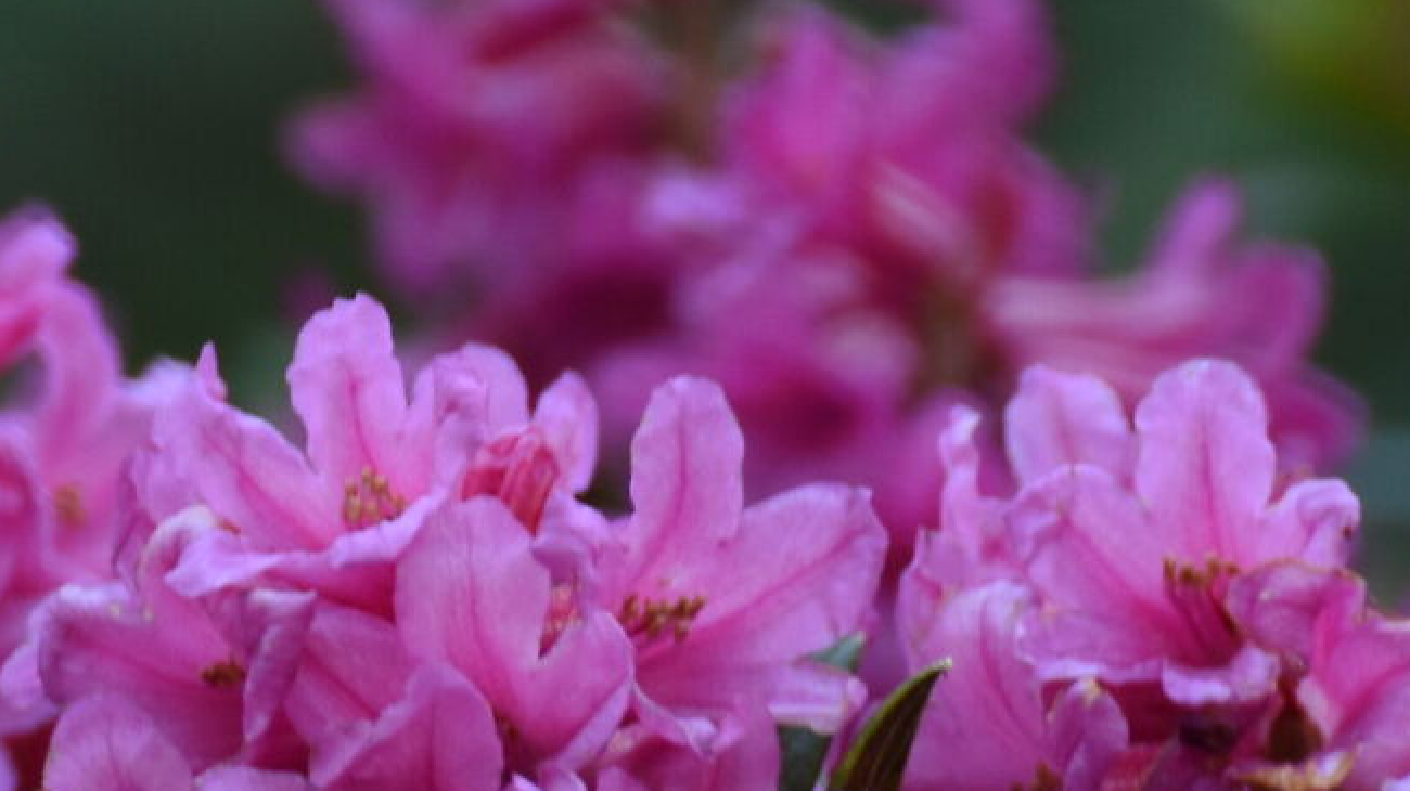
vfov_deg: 1.0
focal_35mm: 1277
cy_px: 423
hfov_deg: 1.7
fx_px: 47724
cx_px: 258
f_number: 5.3
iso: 400
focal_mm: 220
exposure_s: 1/160
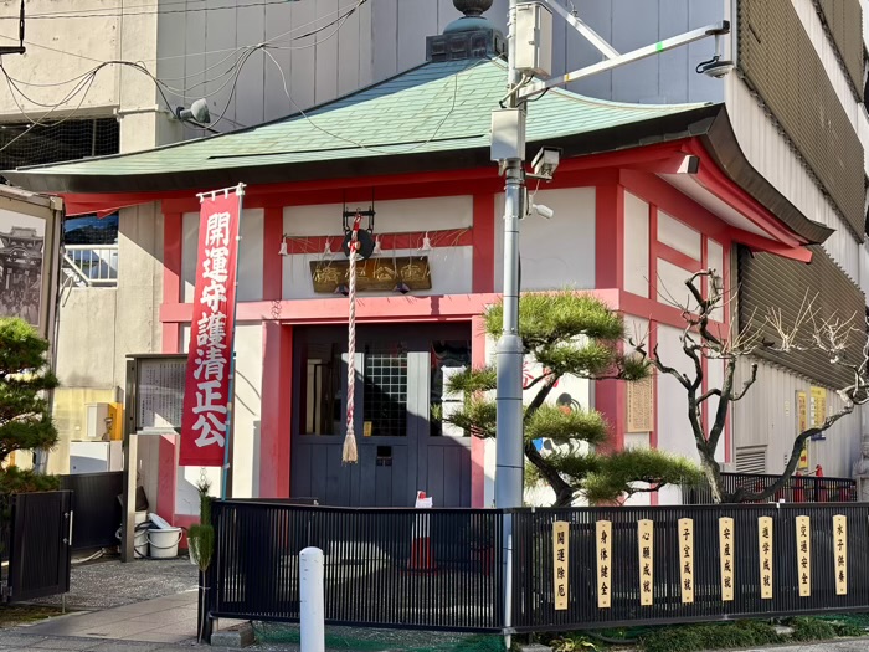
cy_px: 326
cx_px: 434
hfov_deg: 36.8
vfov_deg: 28.0
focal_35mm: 52
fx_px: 1305
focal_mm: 5.96
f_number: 1.6
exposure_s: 1/1295
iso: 32
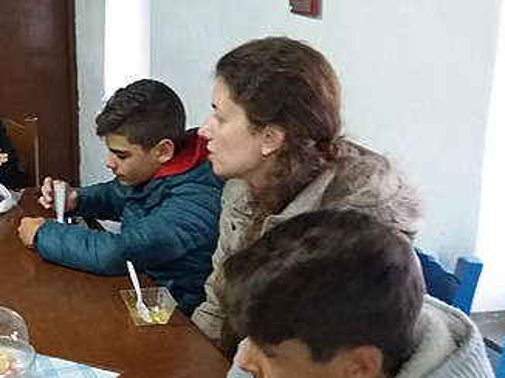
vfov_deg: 26.5
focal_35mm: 55
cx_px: 50
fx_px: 802
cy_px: 223
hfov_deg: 33.1
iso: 320
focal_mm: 3.7
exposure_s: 1/17
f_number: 1.9
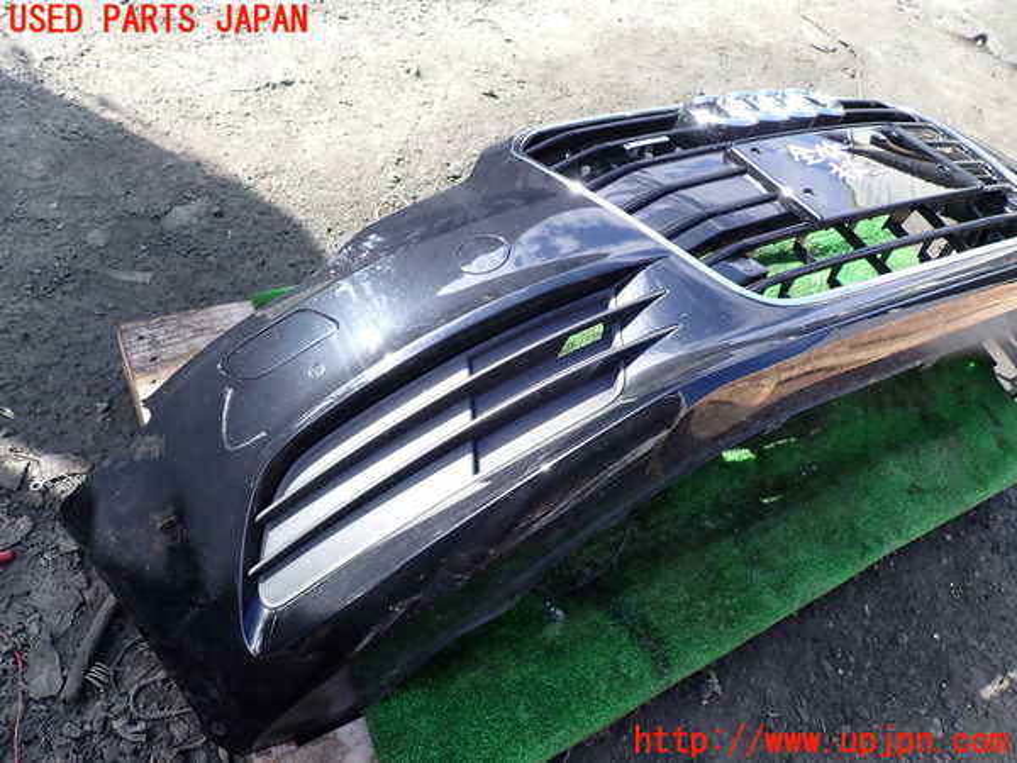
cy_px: 382
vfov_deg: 54.9
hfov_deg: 69.4
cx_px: 508
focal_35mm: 25
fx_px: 734
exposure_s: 1/250
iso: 100
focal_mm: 4.5
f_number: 2.8
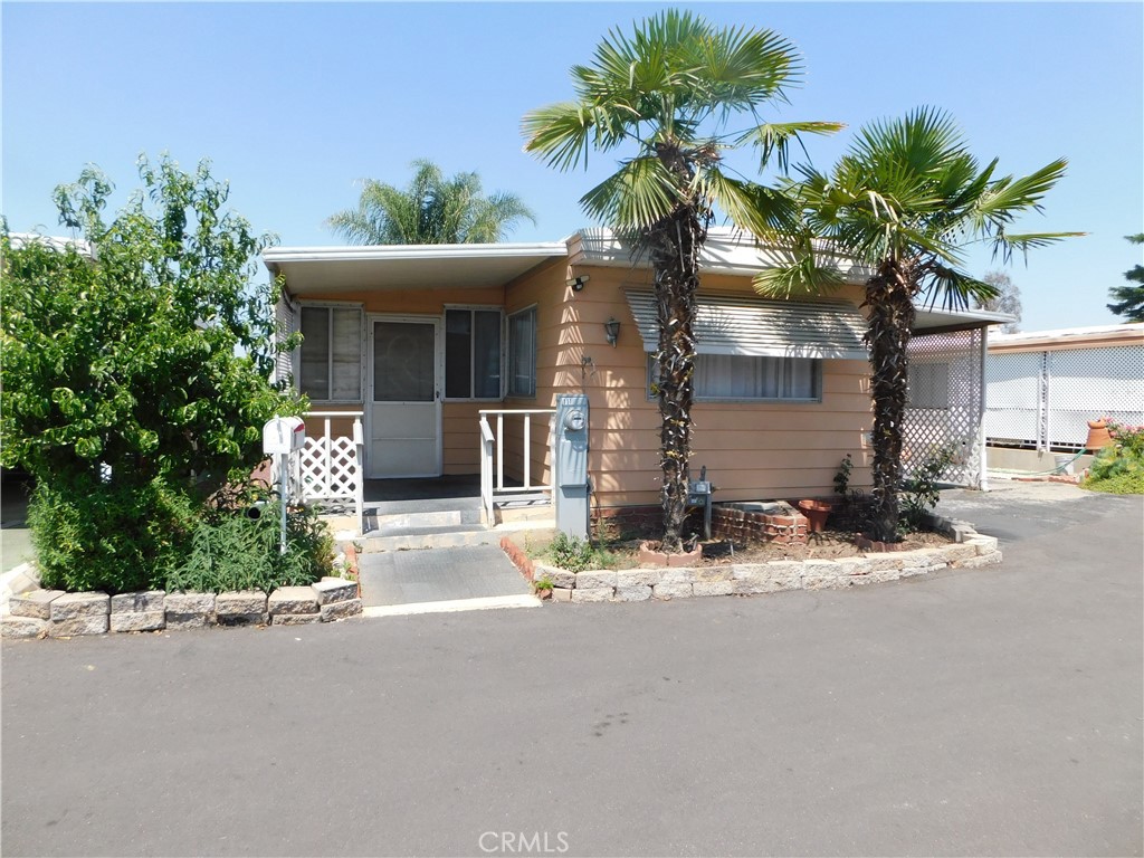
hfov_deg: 73.9
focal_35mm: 23
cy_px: 429
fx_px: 760
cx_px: 572
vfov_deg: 58.9
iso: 125
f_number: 3
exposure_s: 1/800
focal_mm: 4
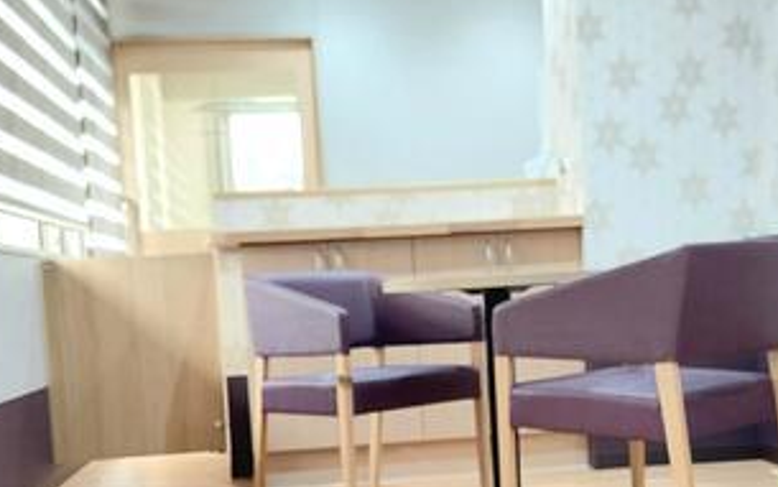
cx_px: 441
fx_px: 1061
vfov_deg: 25.7
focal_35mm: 50
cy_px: 344
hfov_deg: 40.2
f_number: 1.8
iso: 160
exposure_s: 1/50
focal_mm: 5.23
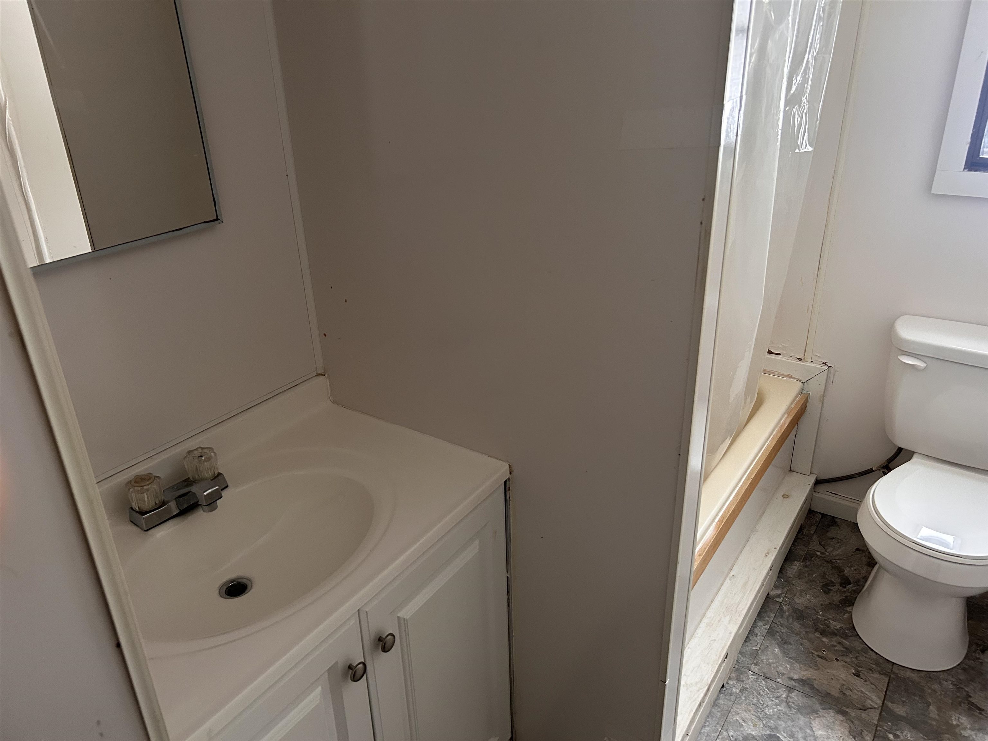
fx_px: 742
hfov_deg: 67.3
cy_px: 370
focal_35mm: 26
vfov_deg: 53.1
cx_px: 494
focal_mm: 5.7
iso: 320
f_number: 1.5
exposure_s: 1/60
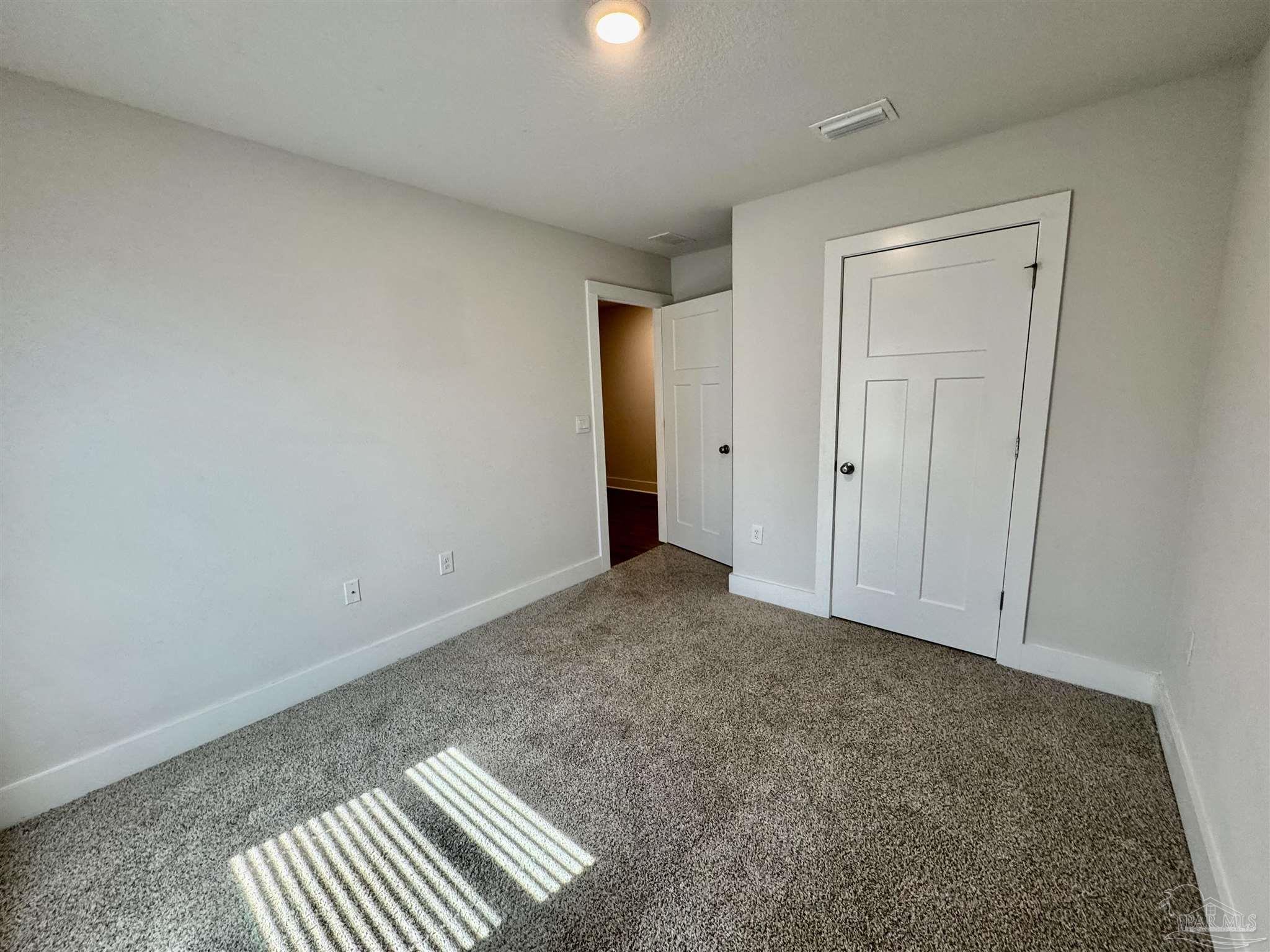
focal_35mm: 14
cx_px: 635
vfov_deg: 85.7
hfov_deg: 102.1
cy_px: 476
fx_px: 514
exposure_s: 1/120
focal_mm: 2.22
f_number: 2.2
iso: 250
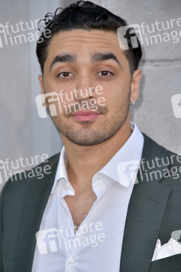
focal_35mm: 300
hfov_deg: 4.6
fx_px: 2260
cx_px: 90
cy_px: 136
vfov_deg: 6.9
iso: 320
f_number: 7.1
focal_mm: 300
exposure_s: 1/250
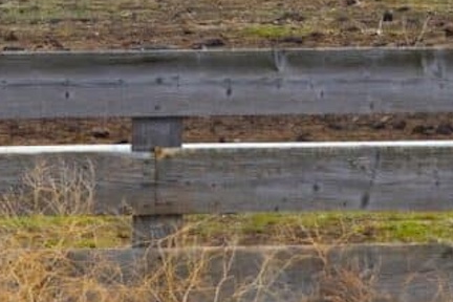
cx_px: 302
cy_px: -156
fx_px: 4127
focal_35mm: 328
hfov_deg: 6.3
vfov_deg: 4.2
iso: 100
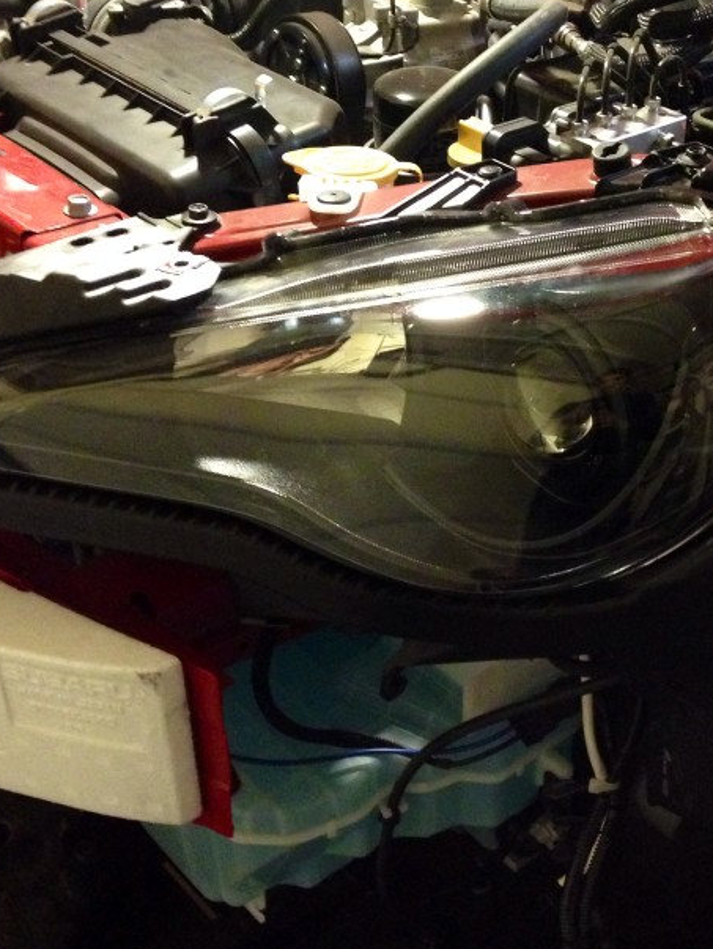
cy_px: 417
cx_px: 560
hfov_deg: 25.7
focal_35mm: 56
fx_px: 1536
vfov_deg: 34.3
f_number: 2.4
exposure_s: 1/15
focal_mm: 4.12
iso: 400
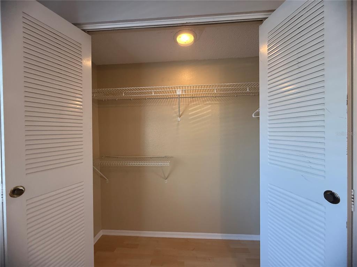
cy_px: 134
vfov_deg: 85.7
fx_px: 144
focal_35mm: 14
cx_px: 178
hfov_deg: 102.1
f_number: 2.2
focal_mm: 2.22
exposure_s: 1/120
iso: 320
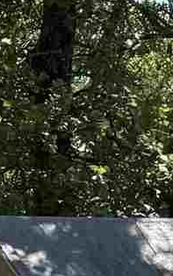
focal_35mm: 248
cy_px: 573
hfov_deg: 5.1
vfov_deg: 8.0
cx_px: -307
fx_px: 1870
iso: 80
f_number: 1.78
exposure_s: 1/1812
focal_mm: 6.76
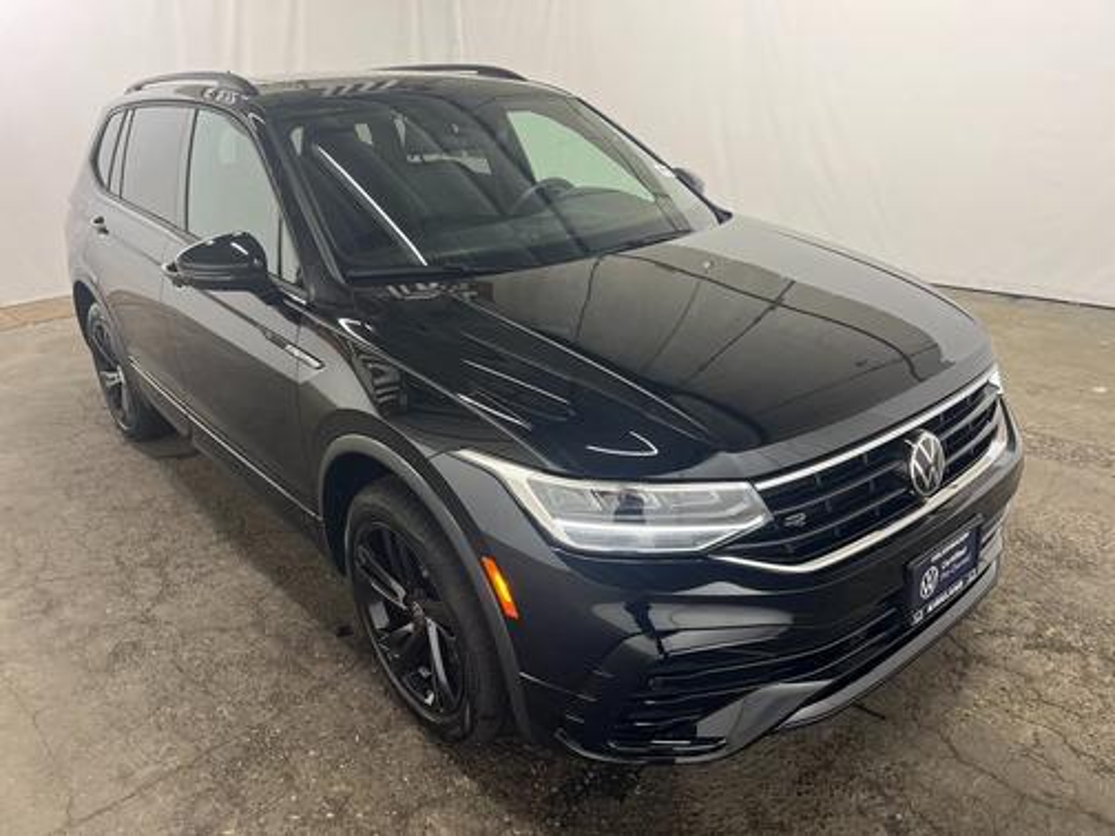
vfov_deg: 53.1
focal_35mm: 26
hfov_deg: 67.3
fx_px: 837
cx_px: 558
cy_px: 418
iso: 125
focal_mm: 5.1
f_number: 1.6
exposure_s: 1/105
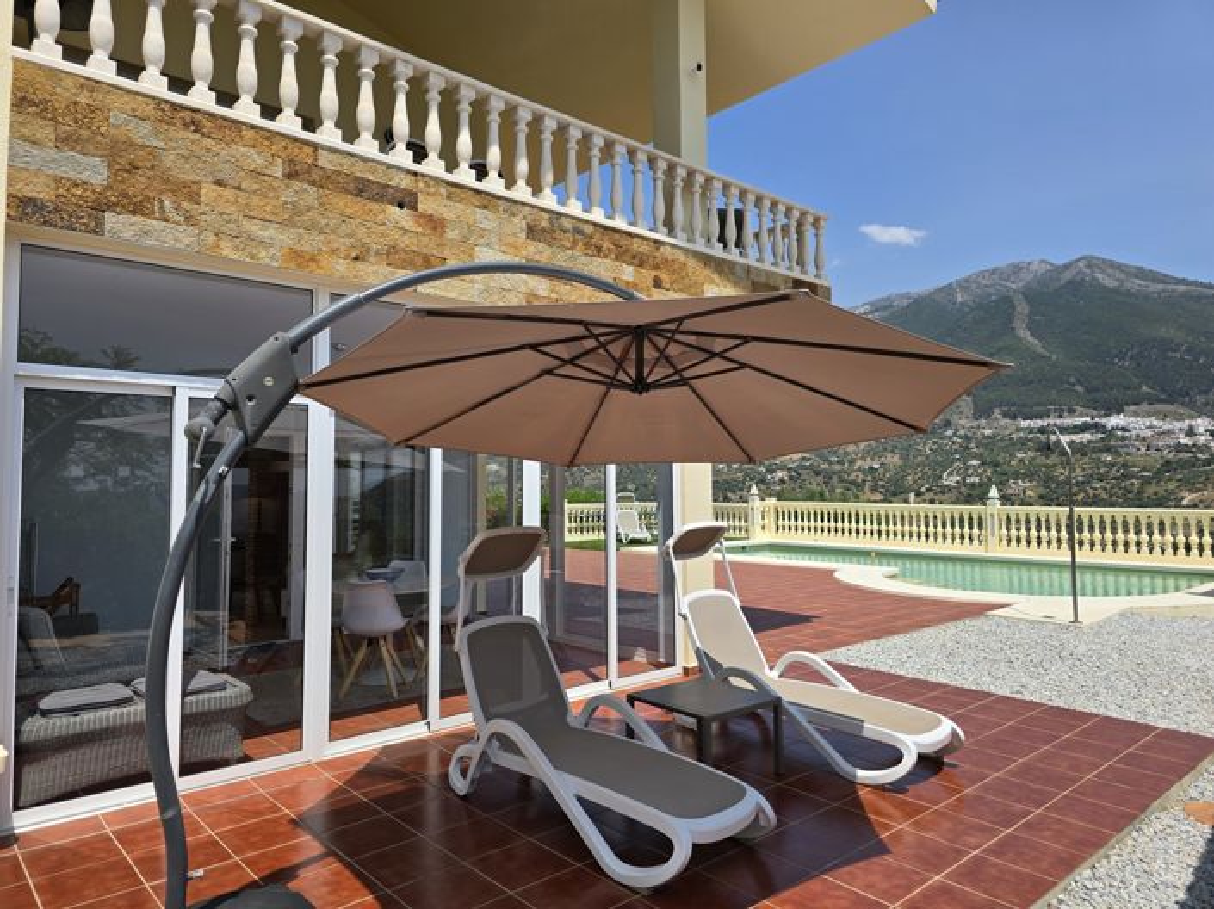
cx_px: 607
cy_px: 454
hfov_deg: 74.0
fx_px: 806
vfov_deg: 58.8
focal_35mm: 23
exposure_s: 1/1123
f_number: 1.7
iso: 12
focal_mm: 6.3
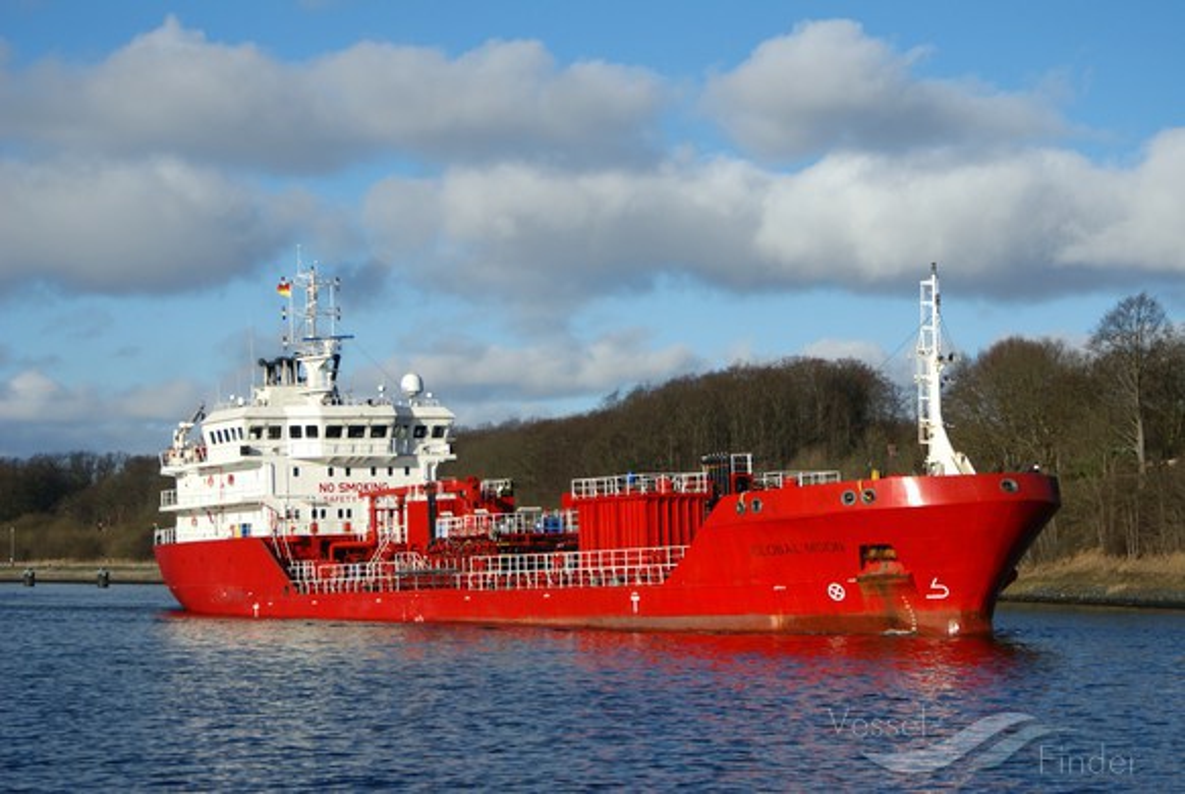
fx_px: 2967
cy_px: 397
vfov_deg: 15.2
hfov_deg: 22.6
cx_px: 592
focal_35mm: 90
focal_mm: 60
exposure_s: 1/1250
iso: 100
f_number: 7.1
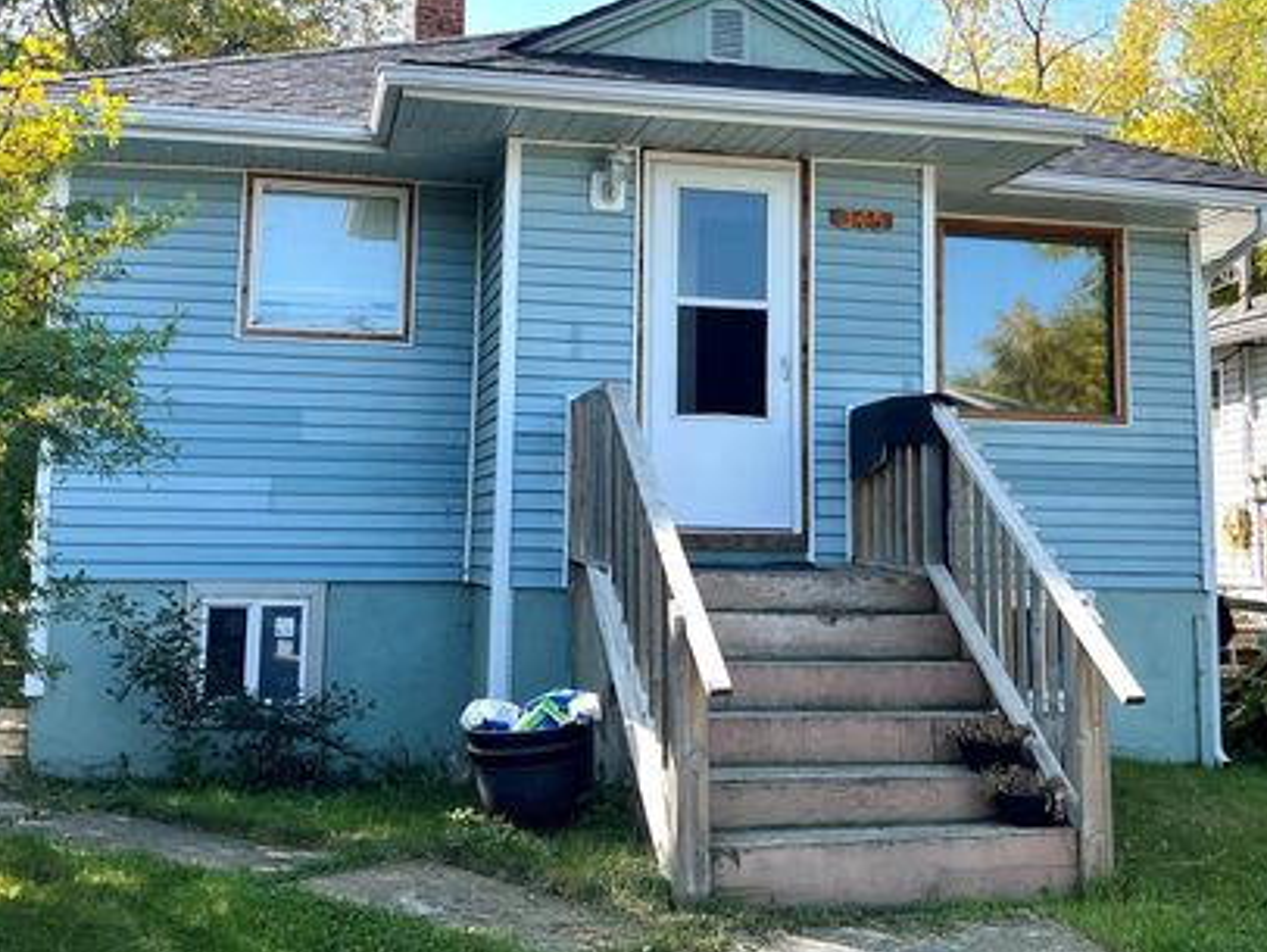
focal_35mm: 32
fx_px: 1172
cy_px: 414
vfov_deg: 44.1
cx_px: 727
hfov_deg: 56.6
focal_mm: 5.1
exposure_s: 1/1647
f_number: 1.6
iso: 50
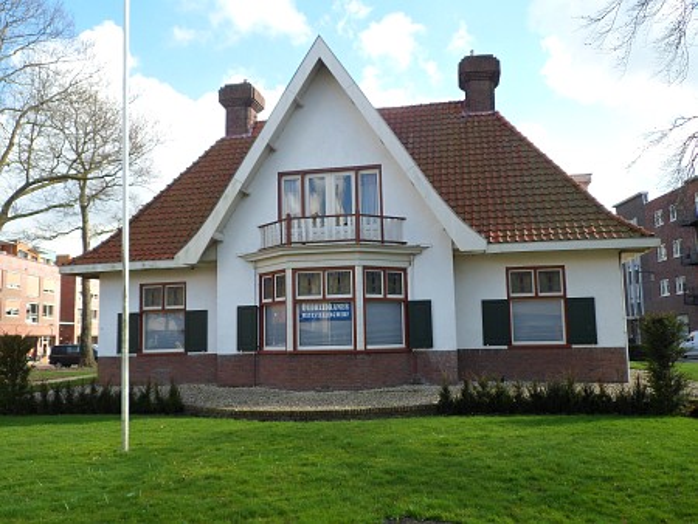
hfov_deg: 58.3
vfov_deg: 45.5
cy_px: 262
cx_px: 349
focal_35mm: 31
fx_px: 625
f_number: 3.5
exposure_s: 1/250
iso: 80
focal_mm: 5.3
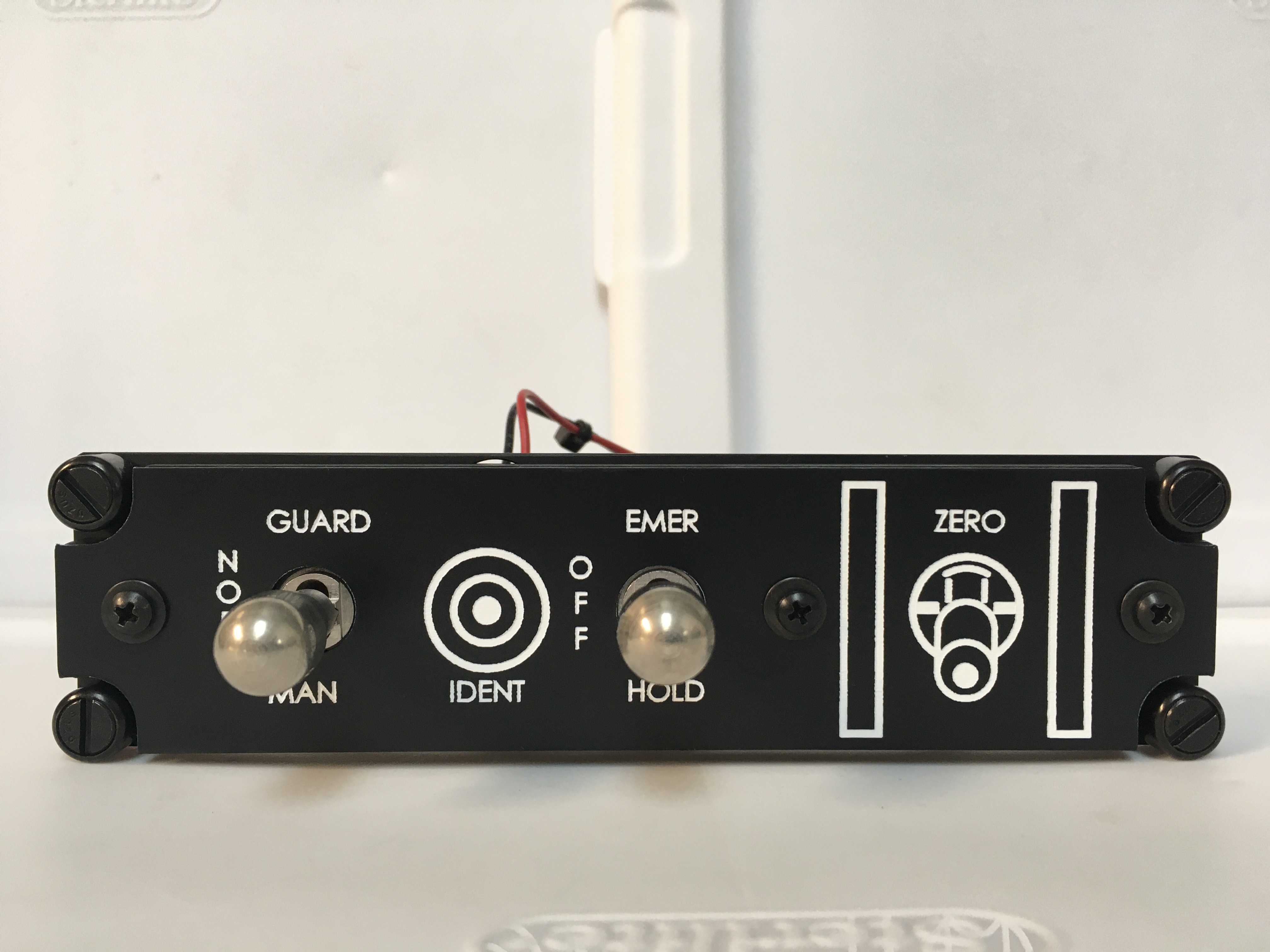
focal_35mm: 29
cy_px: 476
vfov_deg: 48.2
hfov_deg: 61.7
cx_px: 635
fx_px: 1064
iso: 50
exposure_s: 1/30
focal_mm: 4.15
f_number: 2.2
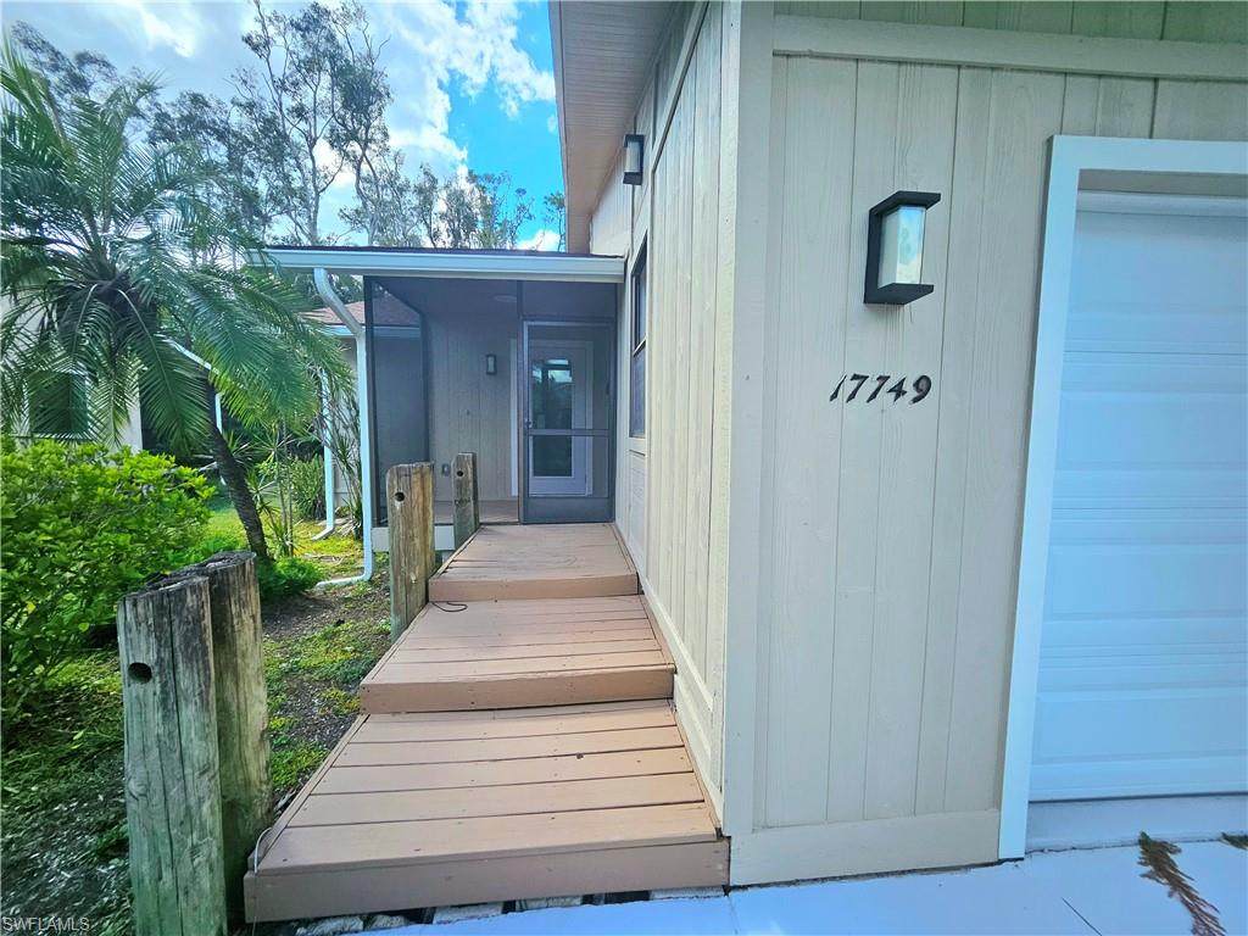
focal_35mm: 13
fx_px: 469
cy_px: 468
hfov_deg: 106.2
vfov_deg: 89.9
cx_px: 624
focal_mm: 1.74
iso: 50
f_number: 2.2
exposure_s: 1/1000
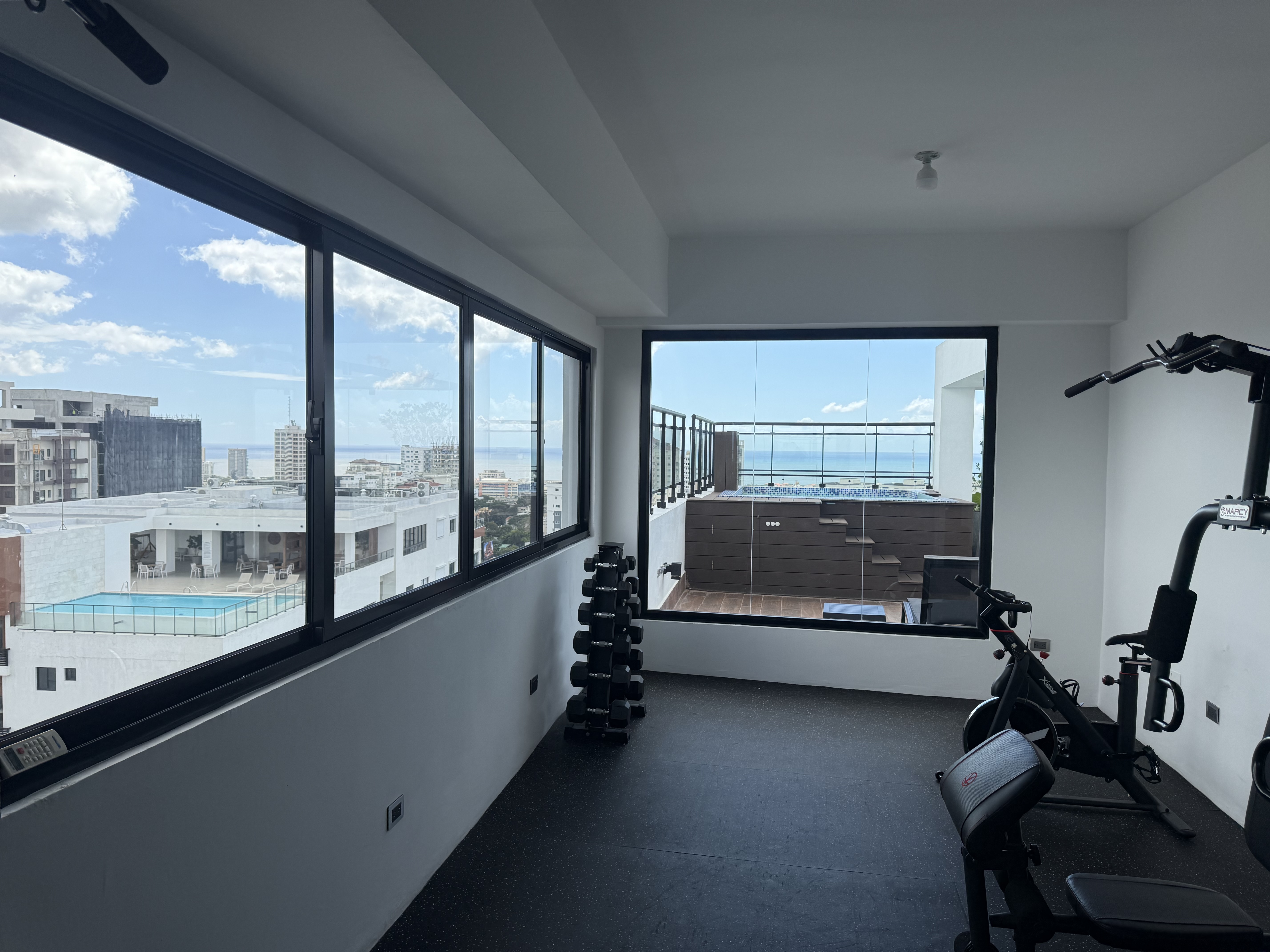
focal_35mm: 24
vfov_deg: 56.8
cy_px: 476
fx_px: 881
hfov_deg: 71.6
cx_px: 635
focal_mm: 6.76
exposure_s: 1/2907
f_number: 1.78
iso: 100
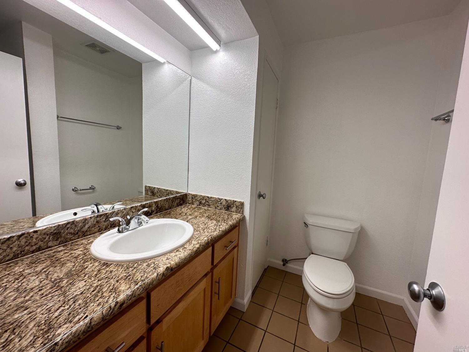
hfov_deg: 102.1
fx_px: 190
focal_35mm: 14
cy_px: 176
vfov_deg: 85.7
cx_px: 234
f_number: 2.2
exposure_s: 1/120
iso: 64
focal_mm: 2.22
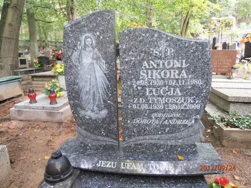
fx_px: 174
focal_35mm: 24
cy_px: 94
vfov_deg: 56.8
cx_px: 126
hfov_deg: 71.6
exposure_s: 1/10
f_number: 3
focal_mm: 4.2
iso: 125
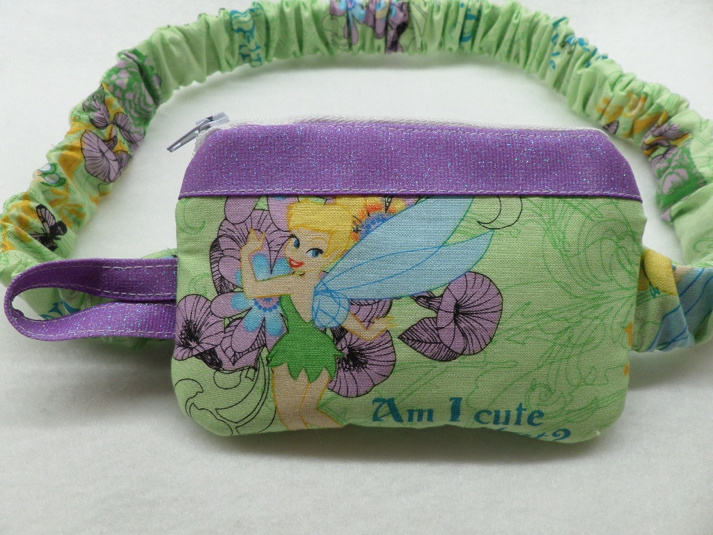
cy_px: 268
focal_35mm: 24
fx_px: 494
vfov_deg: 56.8
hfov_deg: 71.6
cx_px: 356
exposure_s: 1/30
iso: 120
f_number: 3.1
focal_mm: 4.3
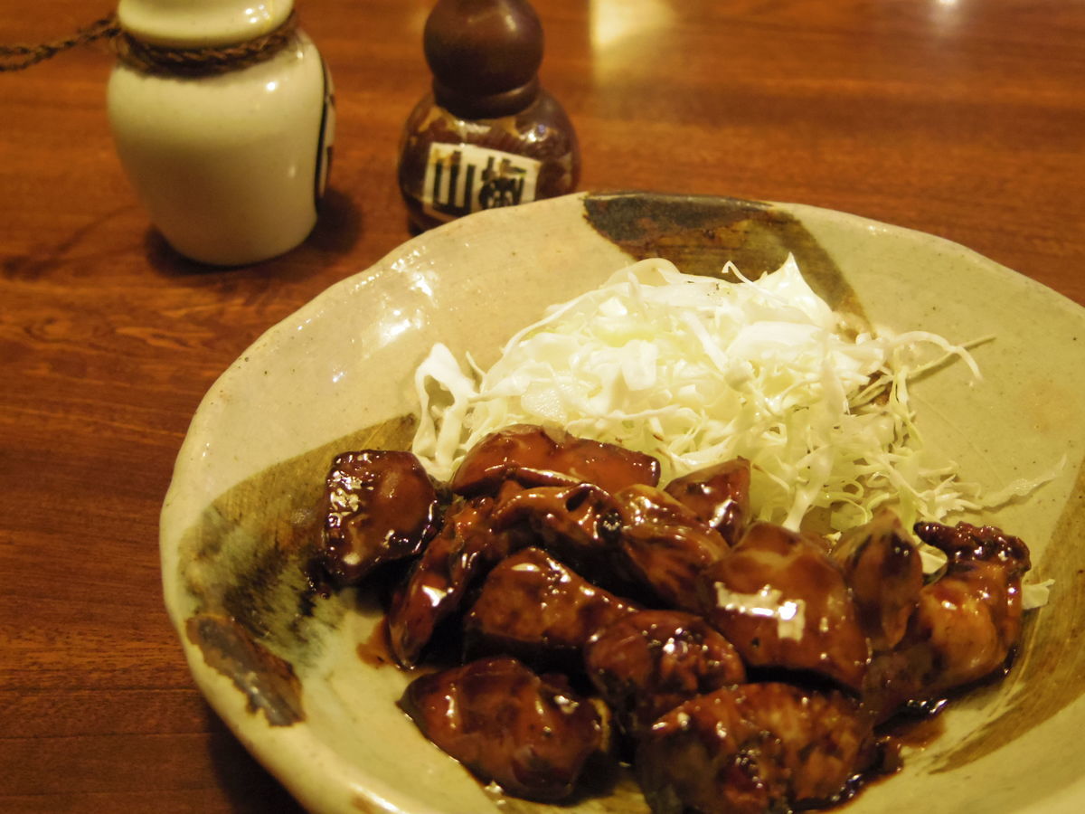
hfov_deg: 40.4
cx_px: 542
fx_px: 1473
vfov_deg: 30.9
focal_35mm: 47
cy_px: 407
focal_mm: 8.5
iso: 1250
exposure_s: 1/60
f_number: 1.9
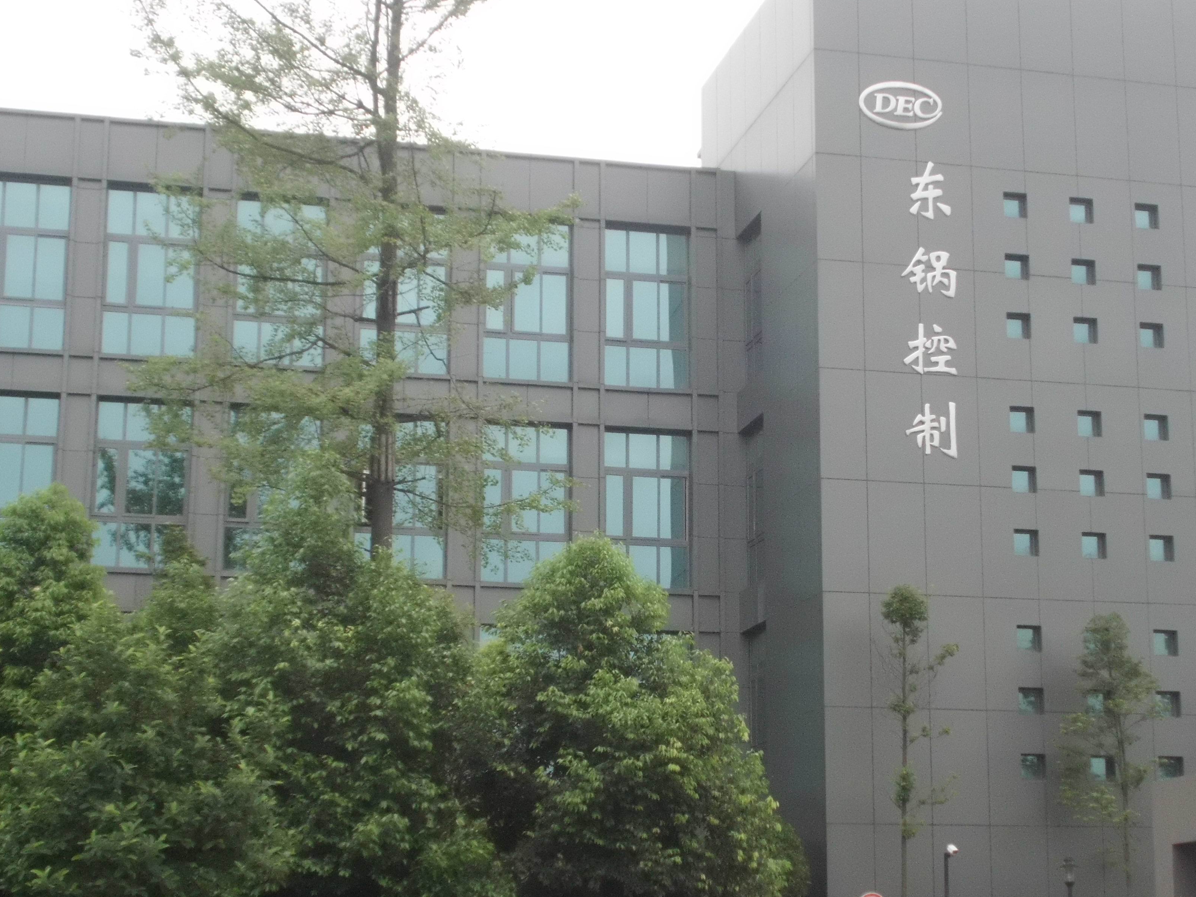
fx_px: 2349
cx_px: 697
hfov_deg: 28.5
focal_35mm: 68
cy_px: 541
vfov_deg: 21.6
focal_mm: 9
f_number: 4.5
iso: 400
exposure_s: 1/100
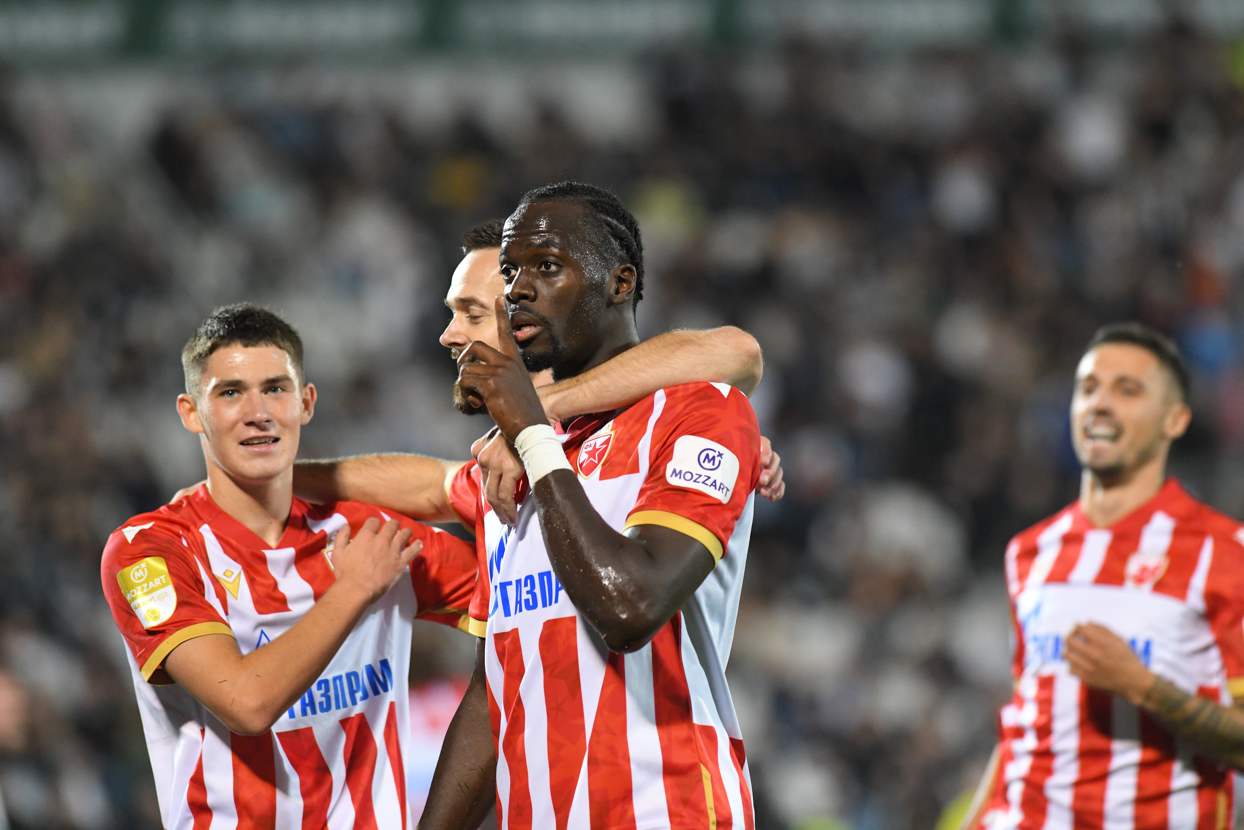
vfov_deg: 4.6
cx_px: 622
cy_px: 415
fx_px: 10366
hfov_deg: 6.9
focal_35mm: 300
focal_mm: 300
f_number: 4
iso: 6400
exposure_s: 1/1600
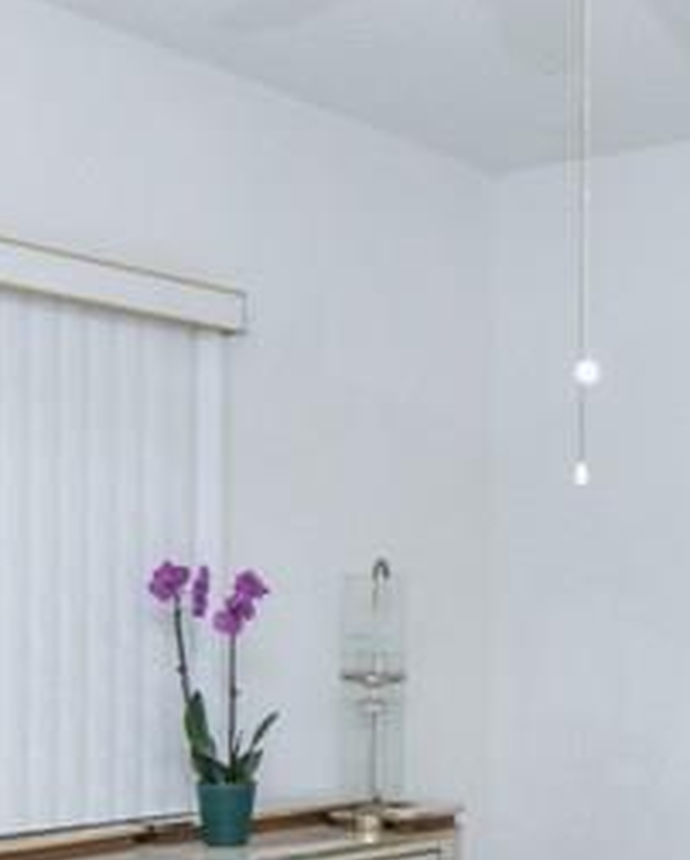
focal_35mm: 63
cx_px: 673
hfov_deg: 23.4
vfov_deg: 29.0
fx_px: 1604
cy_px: 749
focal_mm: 11
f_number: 13
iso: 640
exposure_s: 1/160
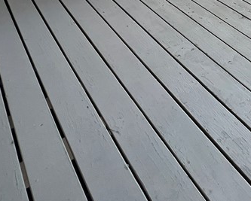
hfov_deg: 35.4
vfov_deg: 29.0
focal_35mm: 39
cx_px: 310
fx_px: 290
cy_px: -77
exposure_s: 1/99
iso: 40
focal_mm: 1.57
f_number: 1.8
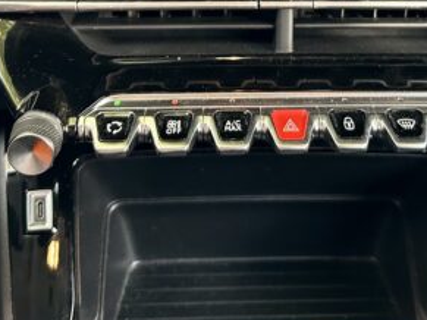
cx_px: 263
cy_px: -94
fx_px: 814
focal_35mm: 66
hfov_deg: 29.3
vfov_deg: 20.4
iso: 250
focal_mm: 6.86
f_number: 1.78
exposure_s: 1/97
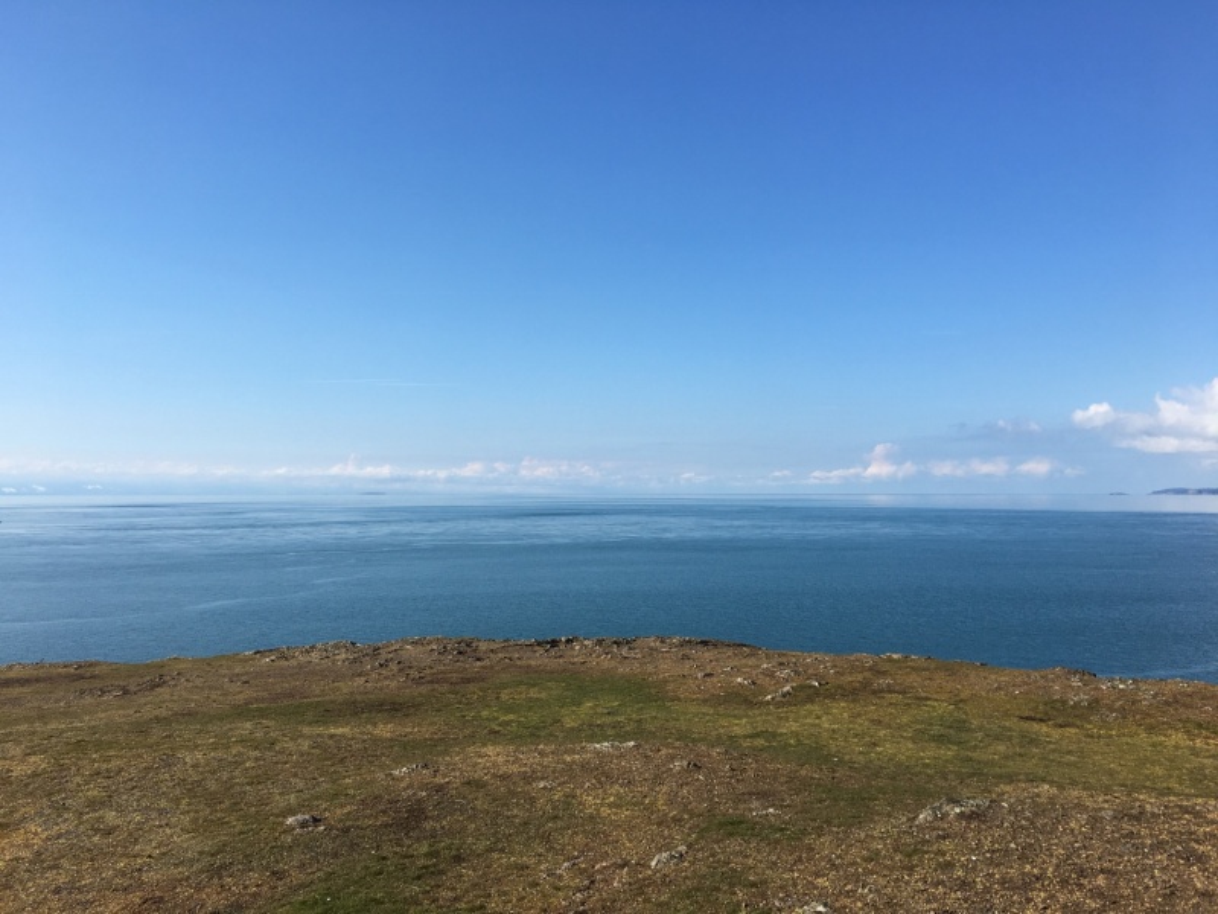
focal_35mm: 29
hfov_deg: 61.7
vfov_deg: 48.2
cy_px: 457
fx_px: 1020
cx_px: 609
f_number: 2.2
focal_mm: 4.15
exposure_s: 1/1876
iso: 25
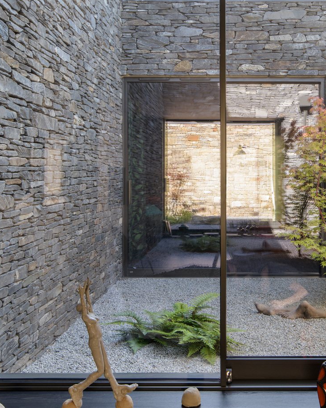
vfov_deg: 46.8
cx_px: 221
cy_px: 195
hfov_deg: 37.7
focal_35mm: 39
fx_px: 470
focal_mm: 19
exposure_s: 1/13
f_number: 11
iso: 200
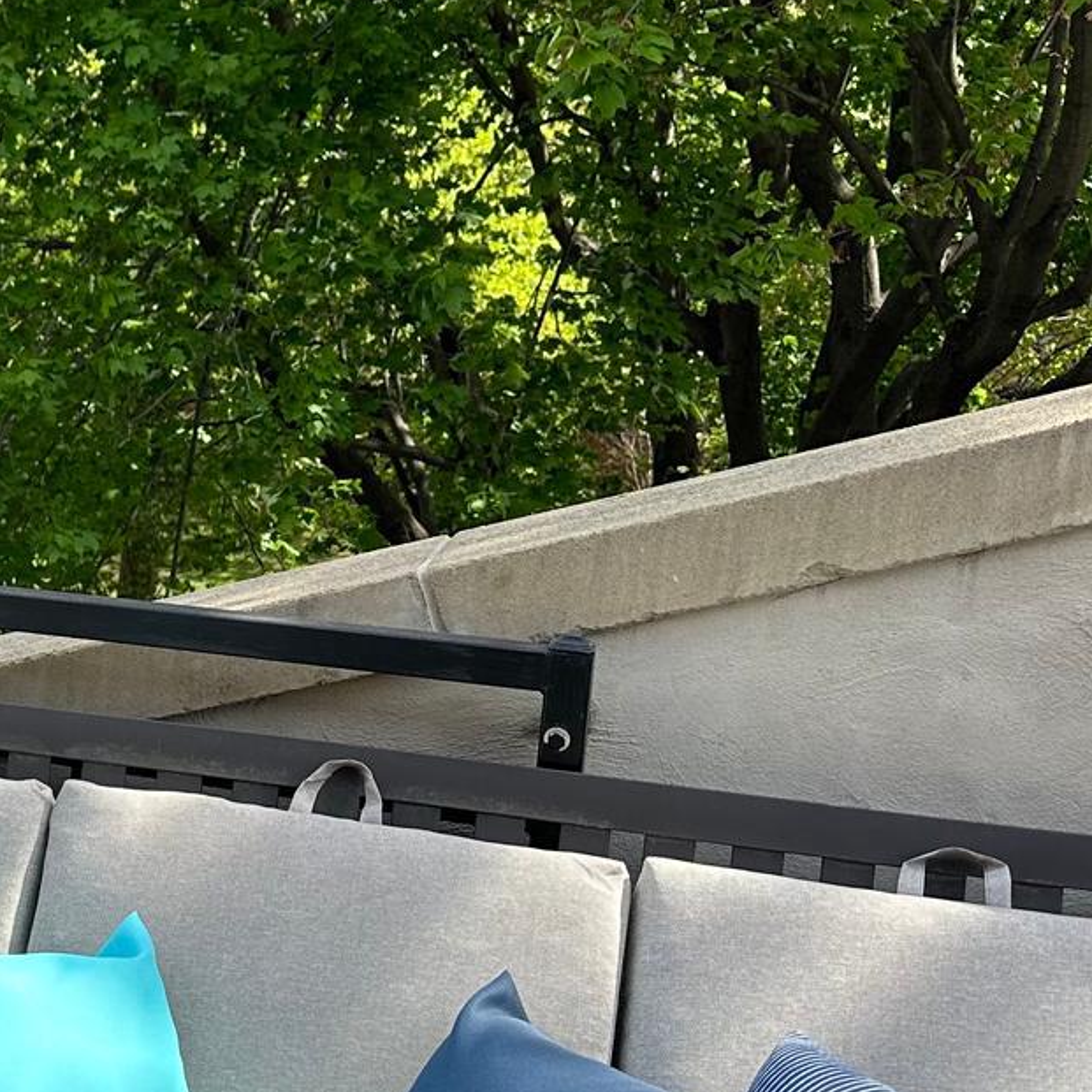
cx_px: -454
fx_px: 2498
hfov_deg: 21.5
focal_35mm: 70
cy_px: 542
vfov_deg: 24.7
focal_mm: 6.86
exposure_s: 1/1019
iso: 80
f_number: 1.78
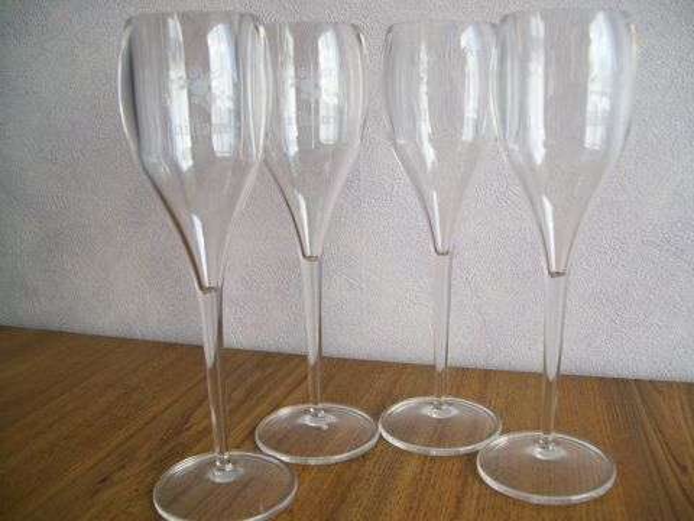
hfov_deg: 54.0
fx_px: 682
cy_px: 260
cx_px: 347
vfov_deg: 41.8
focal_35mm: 34
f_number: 2.7
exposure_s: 1/80
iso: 64
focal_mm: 6.1
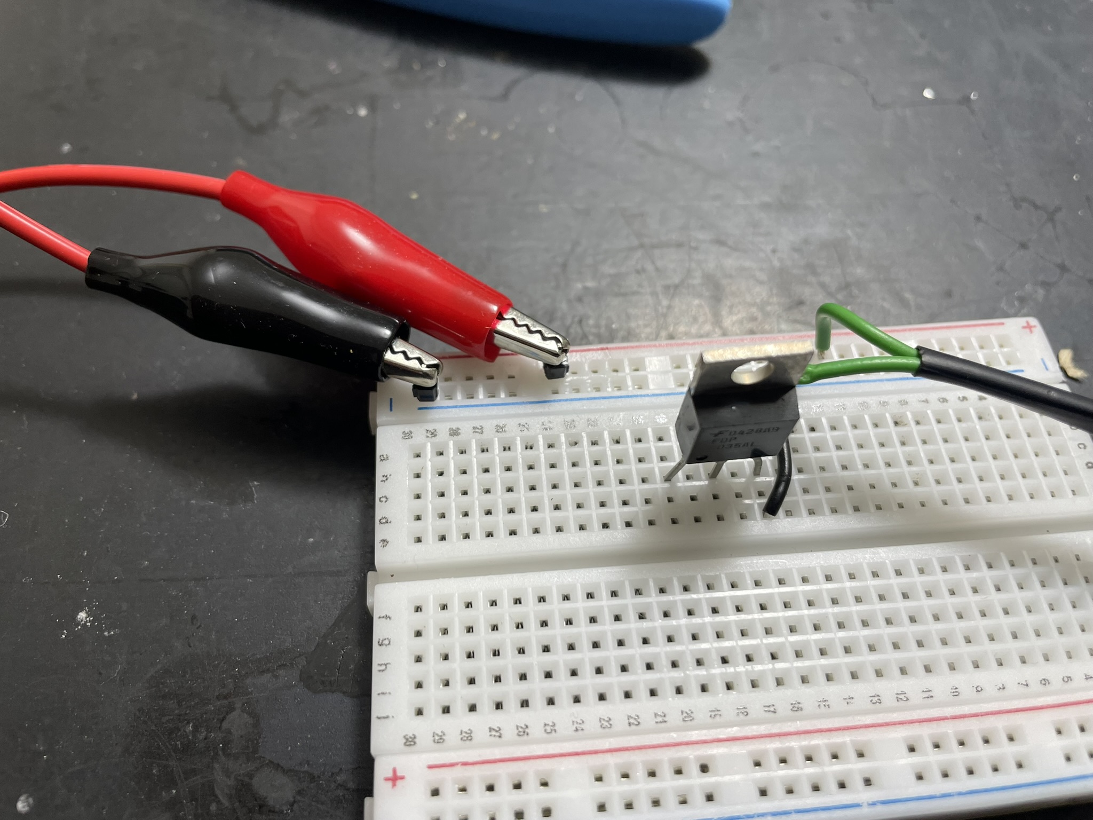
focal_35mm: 26
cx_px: 546
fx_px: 821
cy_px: 410
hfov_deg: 67.3
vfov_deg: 53.1
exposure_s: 1/100
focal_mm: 4.2
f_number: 1.6
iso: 80
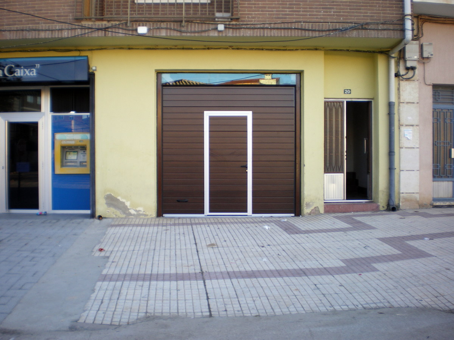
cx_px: 227
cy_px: 170
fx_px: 472
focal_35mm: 36
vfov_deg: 39.7
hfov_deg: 51.4
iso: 50
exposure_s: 1/80
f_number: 3.1
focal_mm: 6.3
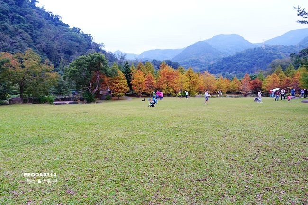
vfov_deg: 53.1
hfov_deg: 73.8
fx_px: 205
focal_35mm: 24
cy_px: 102
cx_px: 154
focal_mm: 8.8
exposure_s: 1/40
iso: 125
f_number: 2.8
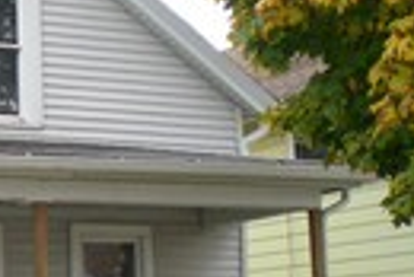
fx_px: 1209
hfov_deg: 18.4
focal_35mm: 105
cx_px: -89
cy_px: 213
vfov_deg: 13.0
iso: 77
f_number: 3.1
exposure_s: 1/162
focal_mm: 6.3
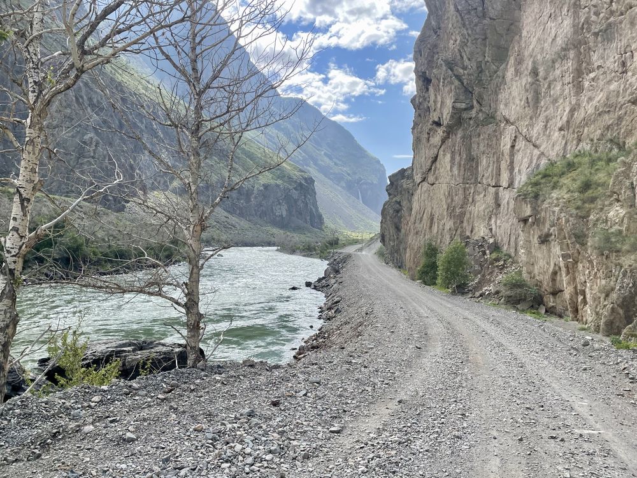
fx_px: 478
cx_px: 318
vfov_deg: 53.1
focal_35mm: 26
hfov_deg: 67.3
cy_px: 239
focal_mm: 4.2
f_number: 1.6
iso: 32
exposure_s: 1/1742
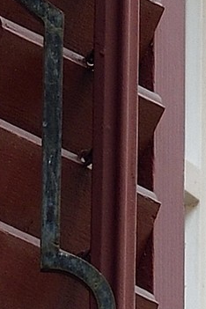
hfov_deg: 1.0
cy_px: 247
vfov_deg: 1.5
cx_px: 655
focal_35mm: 1367
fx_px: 11732
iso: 400
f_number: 9
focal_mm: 200
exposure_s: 1/250
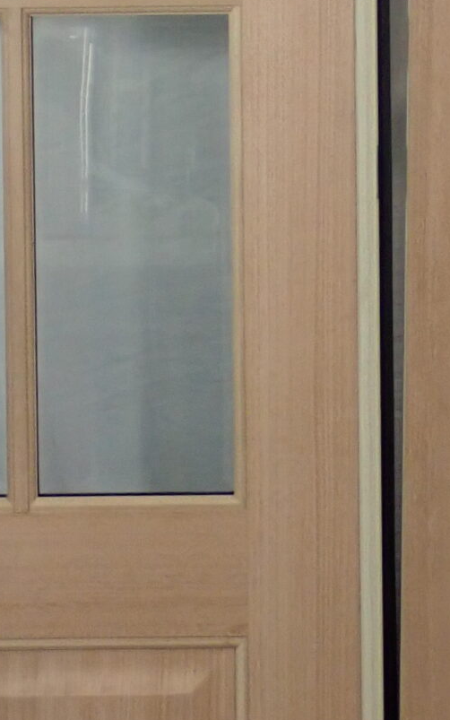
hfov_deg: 7.8
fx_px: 3316
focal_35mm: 169
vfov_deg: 12.2
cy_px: -56
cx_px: 360
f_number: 3.2
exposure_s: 1/50
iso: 320
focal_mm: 9.01
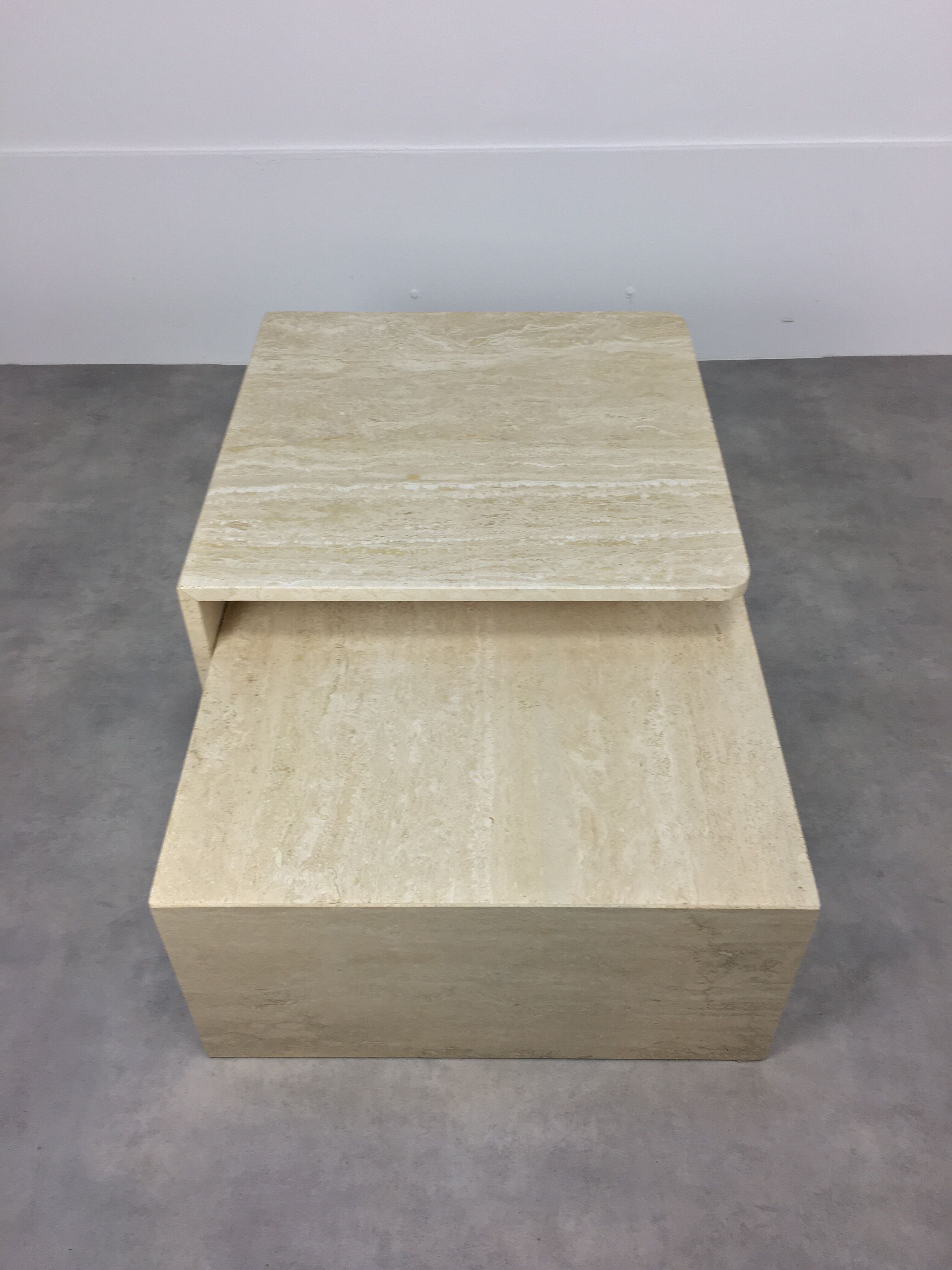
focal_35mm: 29
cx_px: 476
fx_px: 1063
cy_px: 635
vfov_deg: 61.7
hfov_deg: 48.2
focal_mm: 4.15
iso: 32
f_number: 2.2
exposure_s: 1/33
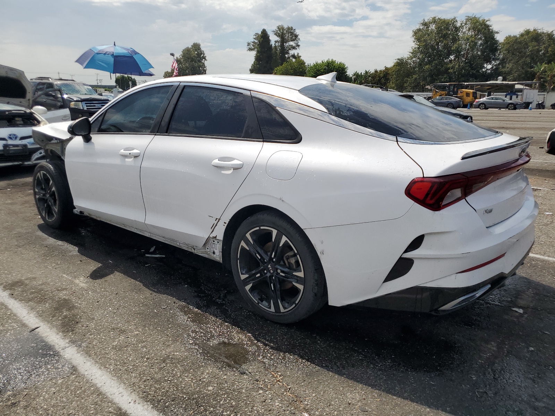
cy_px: 208
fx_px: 417
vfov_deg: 53.1
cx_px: 278
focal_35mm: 26
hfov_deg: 67.3
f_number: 1.5
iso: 50
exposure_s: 1/10000
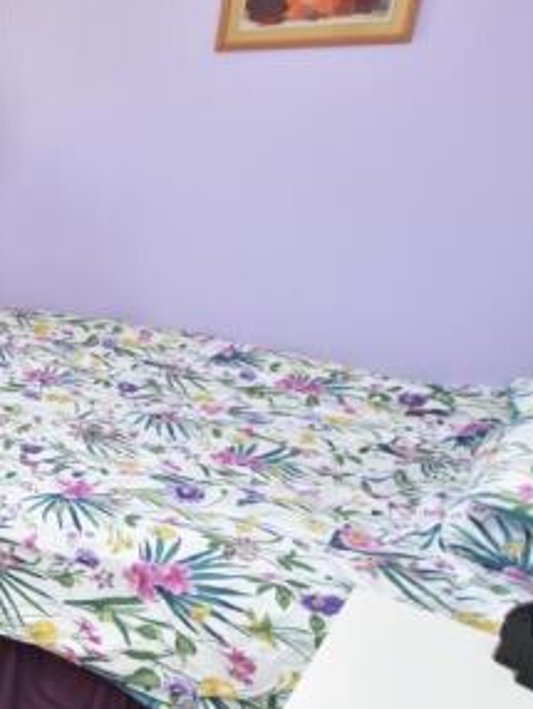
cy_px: 371
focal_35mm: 33
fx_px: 676
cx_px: -224
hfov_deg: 29.9
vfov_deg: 55.3
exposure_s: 1/25
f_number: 3.5
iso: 100
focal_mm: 10
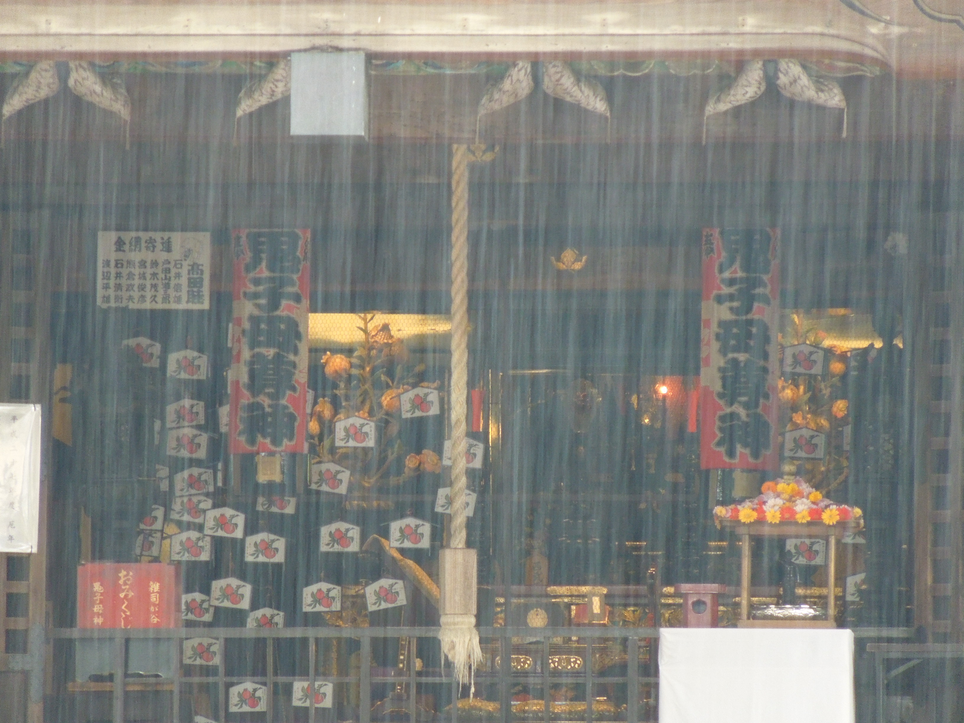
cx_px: 482
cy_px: 362
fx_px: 8522
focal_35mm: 306
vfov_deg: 4.9
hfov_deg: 6.5
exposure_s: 1/15
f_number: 5.5
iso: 800
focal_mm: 55.1
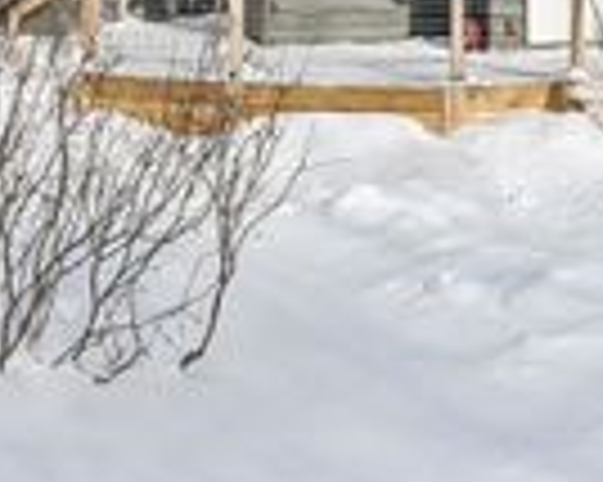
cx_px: 576
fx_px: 874
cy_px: -115
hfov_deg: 35.2
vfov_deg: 26.8
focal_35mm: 49
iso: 400
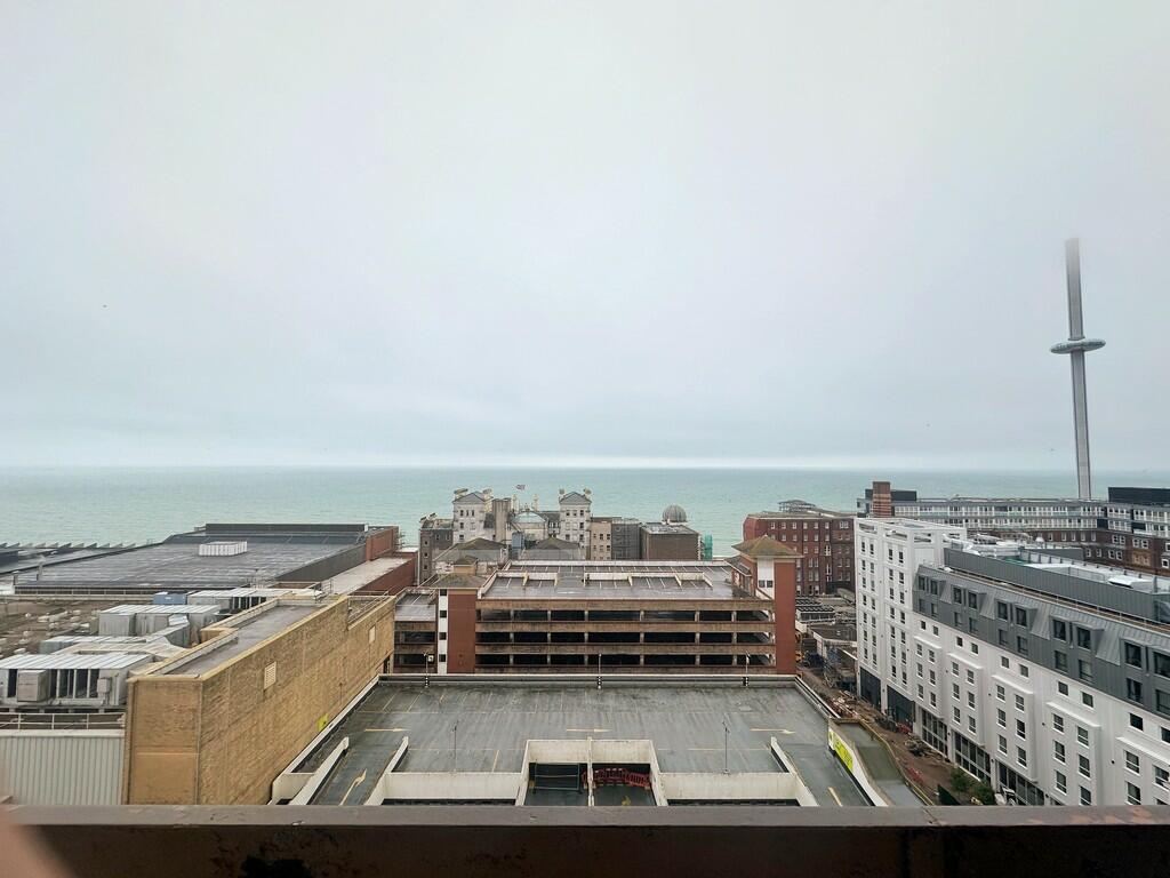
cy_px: 439
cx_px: 585
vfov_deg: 85.7
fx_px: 473
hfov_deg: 102.1
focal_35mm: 14
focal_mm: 2.22
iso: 50
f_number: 2.2
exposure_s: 1/807
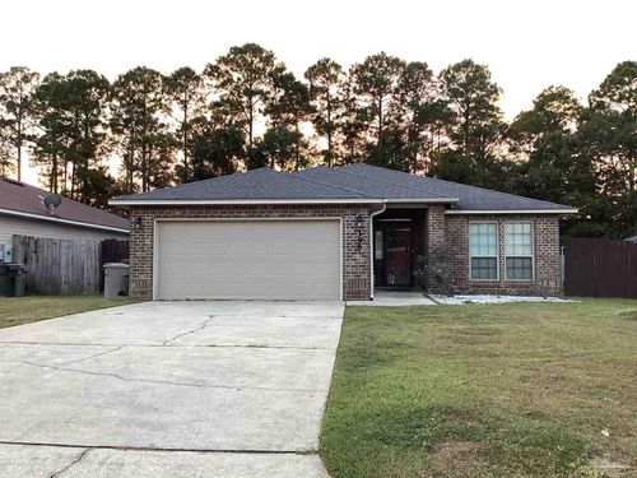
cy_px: 239
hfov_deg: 58.4
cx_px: 318
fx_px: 570
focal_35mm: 31
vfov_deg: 45.4
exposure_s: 1/120
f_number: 2.4
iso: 80
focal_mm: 3.3
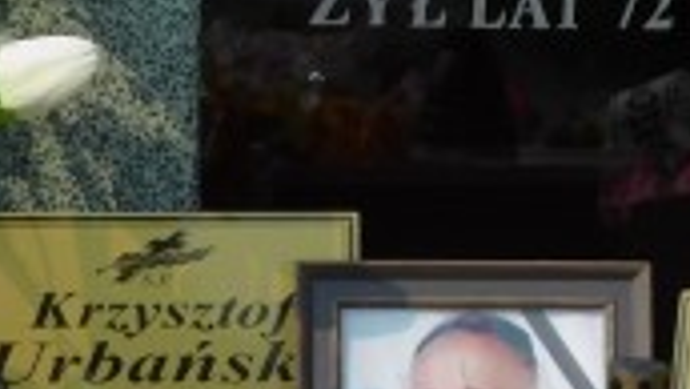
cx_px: 369
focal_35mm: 288
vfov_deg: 4.2
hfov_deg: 7.5
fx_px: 5273
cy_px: 437
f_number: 4.3
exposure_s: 1/800
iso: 125
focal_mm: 12.6
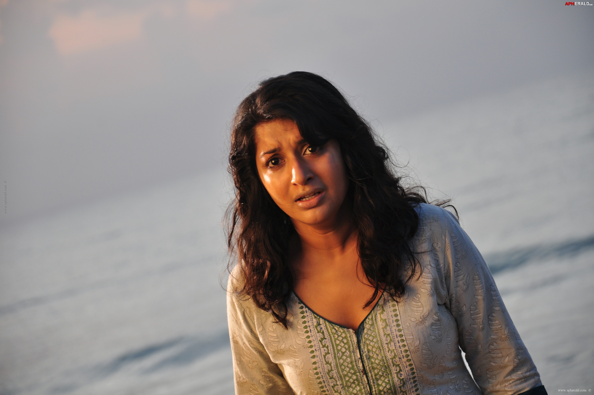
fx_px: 2596
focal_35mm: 158
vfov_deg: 8.7
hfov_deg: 13.1
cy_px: 198
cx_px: 297
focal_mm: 105
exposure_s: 1/160
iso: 200
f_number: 5.6
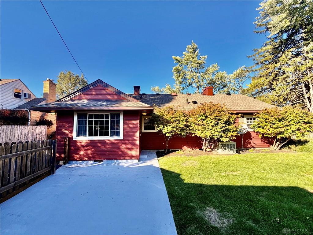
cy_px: 118
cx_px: 156
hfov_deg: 102.1
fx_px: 127
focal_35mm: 14
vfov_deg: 85.7
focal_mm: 2.22
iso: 40
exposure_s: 1/559
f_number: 2.2
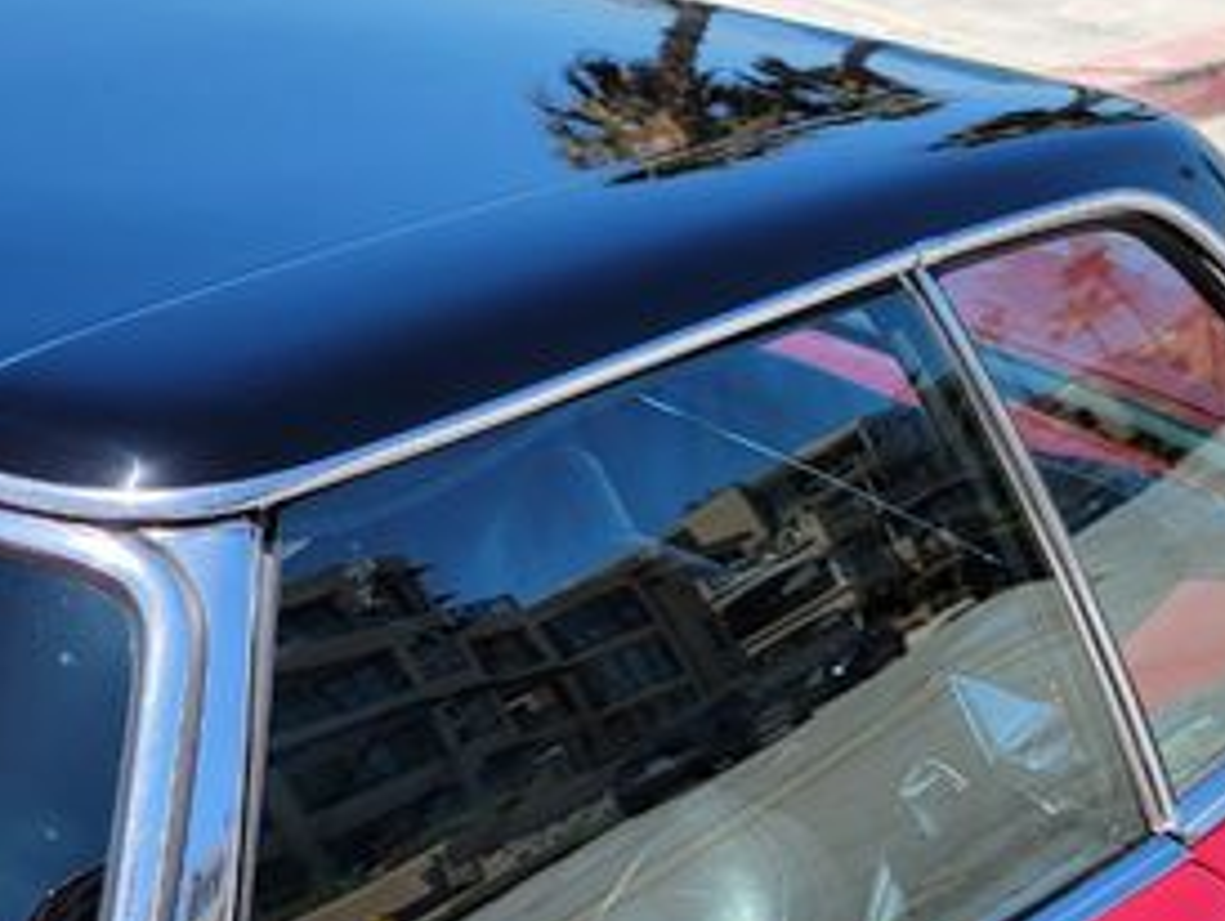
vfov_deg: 25.8
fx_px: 1983
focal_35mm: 56
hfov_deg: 32.2
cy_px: 702
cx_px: 67
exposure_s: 1/643
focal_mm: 6.7
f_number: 1.8
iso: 16
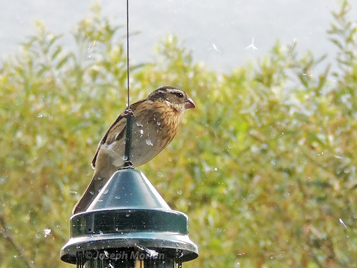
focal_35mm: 200
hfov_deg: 9.9
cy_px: 134
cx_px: 178
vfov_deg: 7.4
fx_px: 2063
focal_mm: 35.6
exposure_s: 1/125
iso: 320
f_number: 4.6
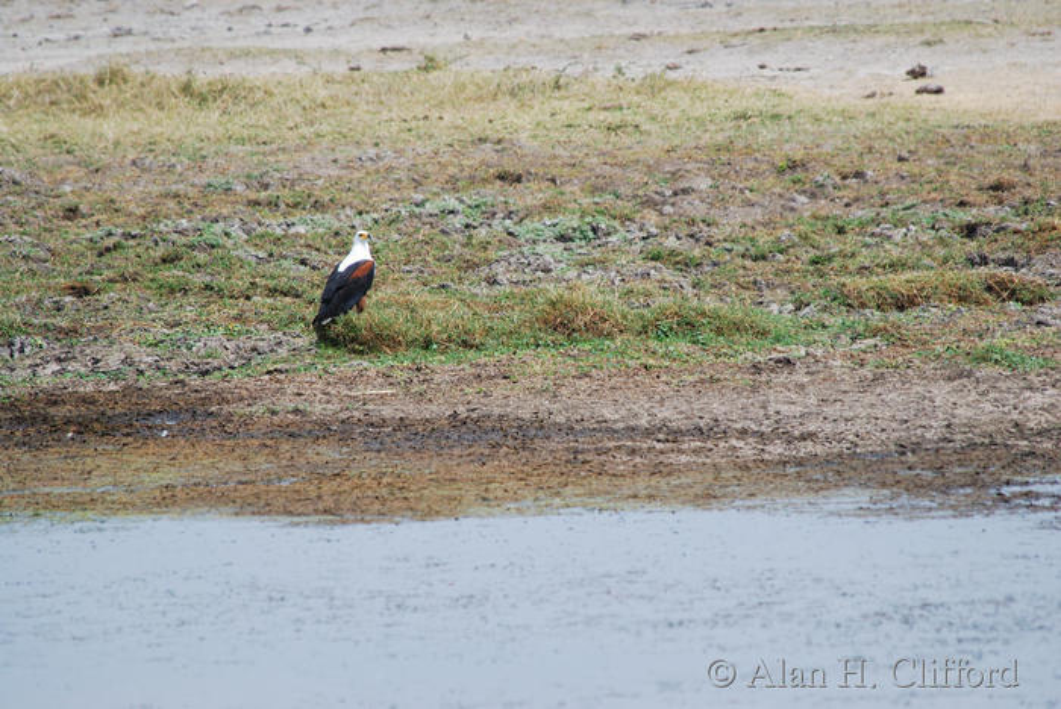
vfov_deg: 2.3
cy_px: 354
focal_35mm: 600
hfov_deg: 3.4
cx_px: 530
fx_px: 17698
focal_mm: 400
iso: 100
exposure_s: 1/400
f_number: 5.6
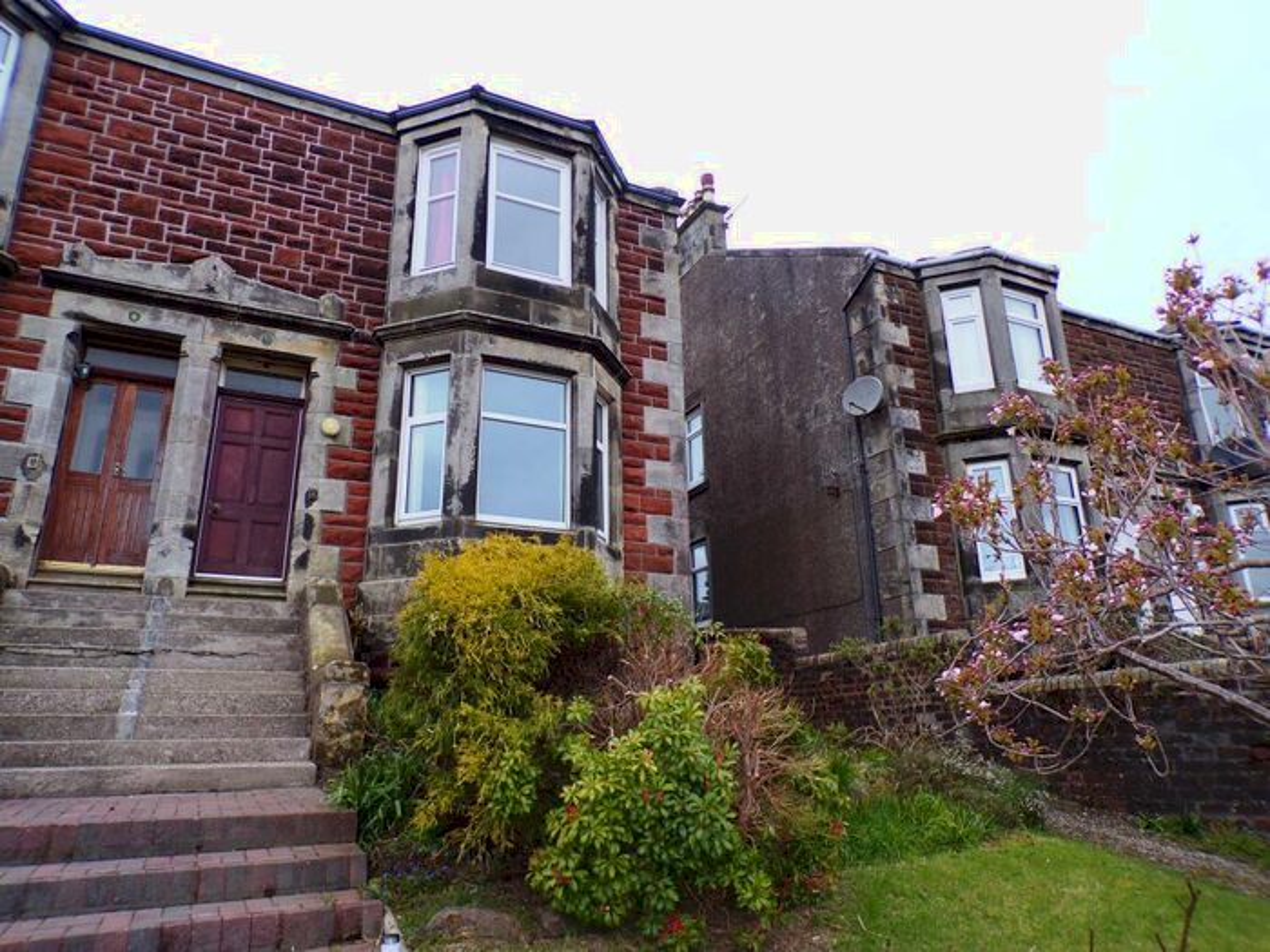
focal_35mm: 24
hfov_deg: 71.6
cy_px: 476
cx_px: 635
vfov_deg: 56.8
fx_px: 881
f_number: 3
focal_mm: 4.3
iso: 80
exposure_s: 1/200
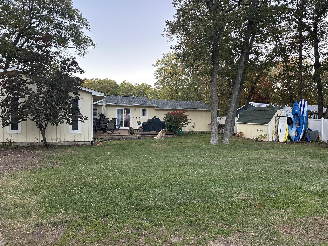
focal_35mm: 24
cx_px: 164
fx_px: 227
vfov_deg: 56.8
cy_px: 123
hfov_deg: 71.6
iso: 200
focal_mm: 6.86
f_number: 1.78
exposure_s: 1/121
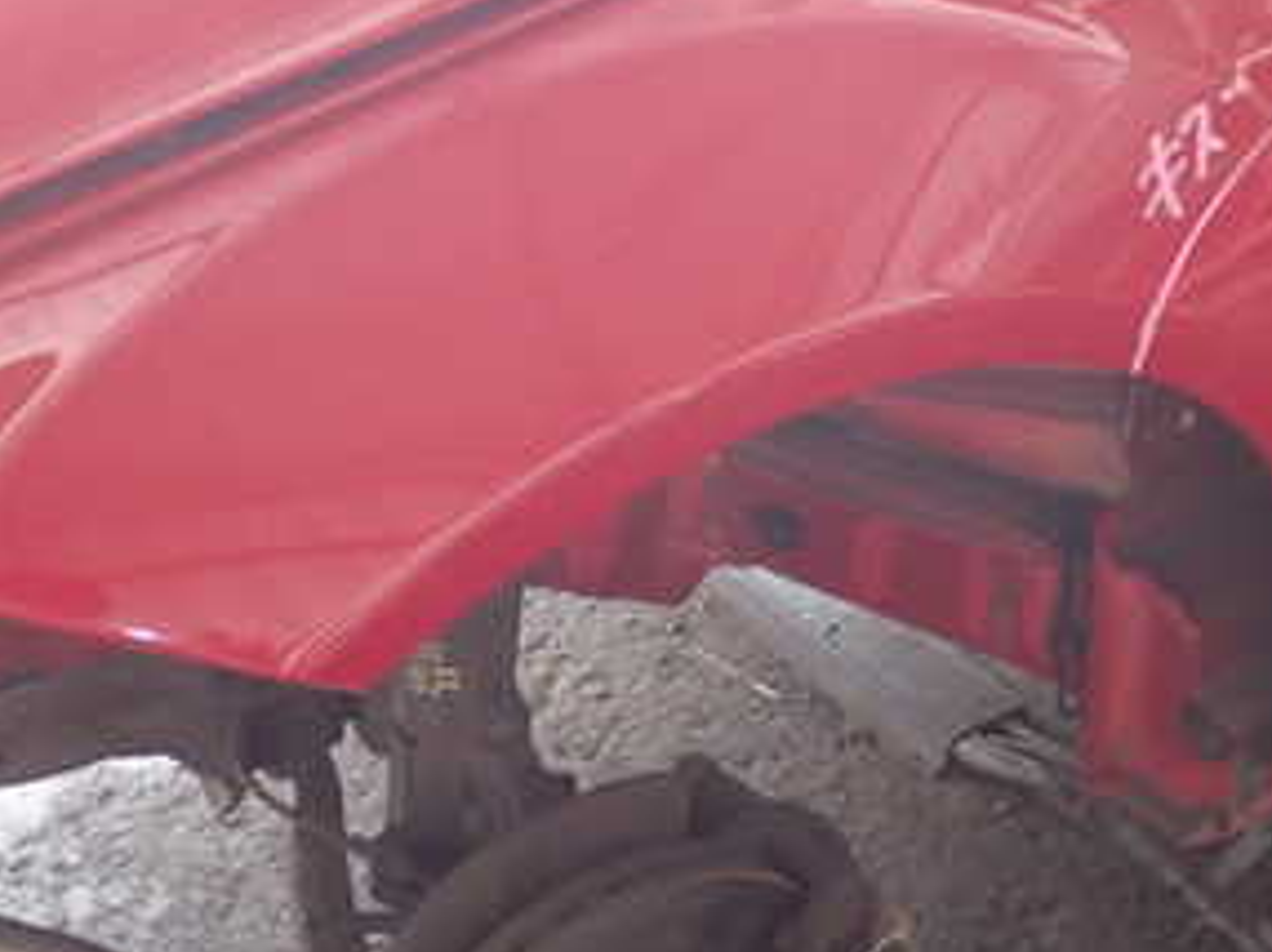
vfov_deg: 23.2
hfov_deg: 30.6
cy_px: 338
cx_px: 827
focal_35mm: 63
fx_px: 2313
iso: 200
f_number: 2.3
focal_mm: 5.4
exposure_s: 1/30
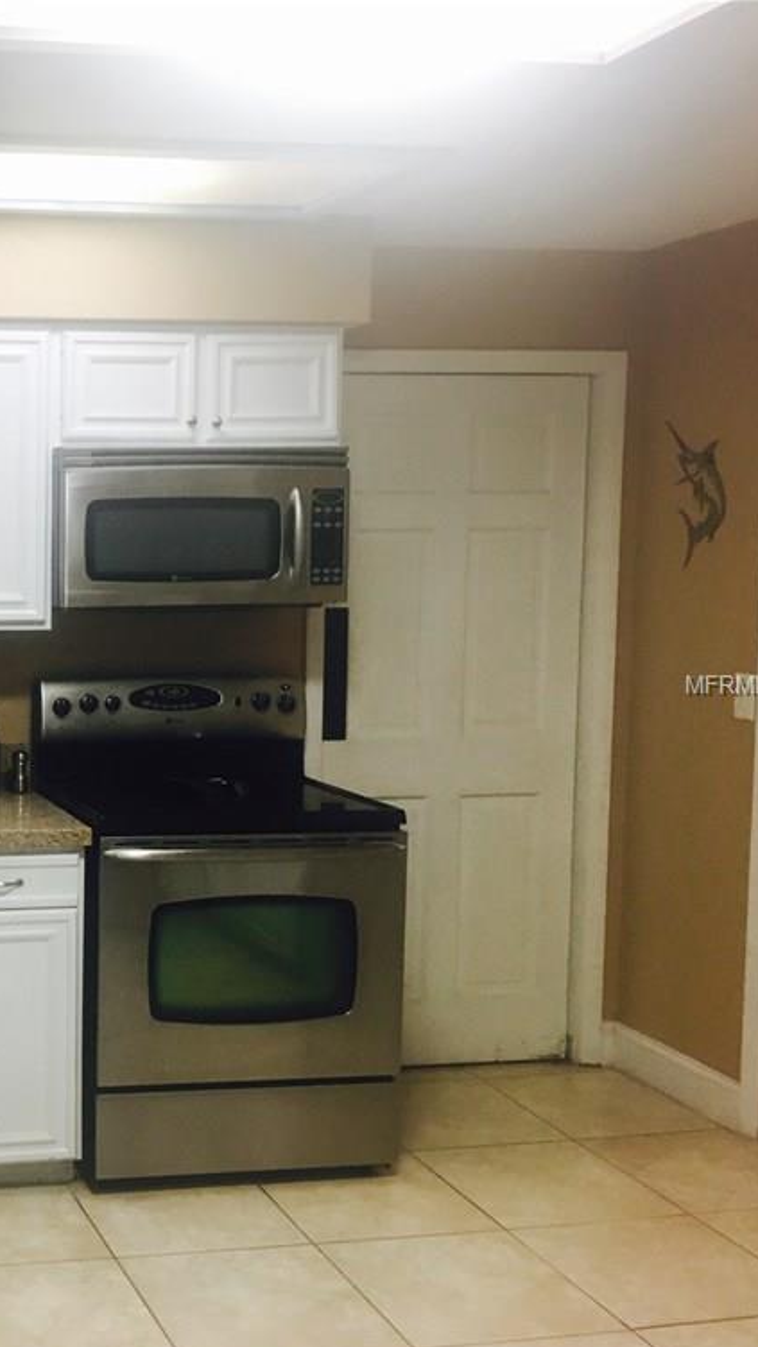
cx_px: -124
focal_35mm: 43
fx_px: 1536
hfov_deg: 25.2
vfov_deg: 47.4
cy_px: 686
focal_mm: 4.15
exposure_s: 1/30
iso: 100
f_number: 2.2
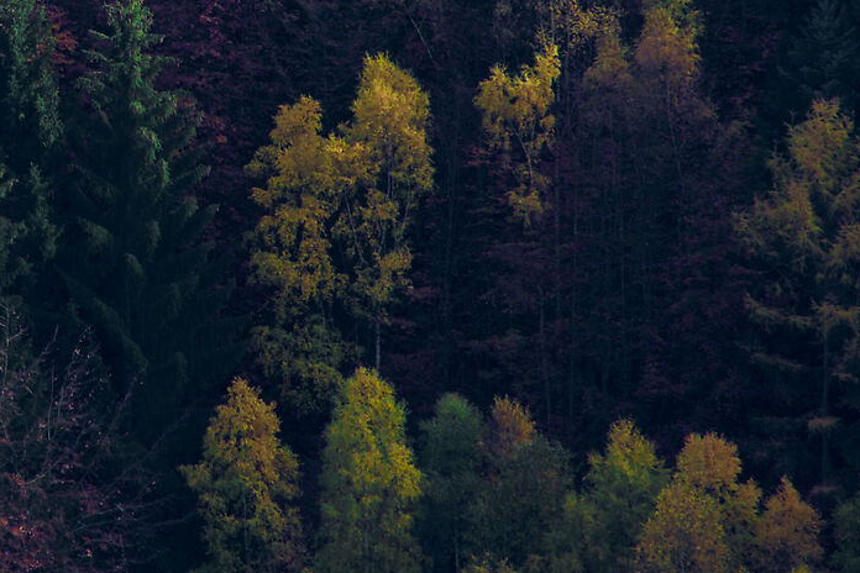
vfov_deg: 1.3
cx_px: -240
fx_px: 24723
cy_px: -31
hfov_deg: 2.0
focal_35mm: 1035
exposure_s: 1/250
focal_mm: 300
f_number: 5.6
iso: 100
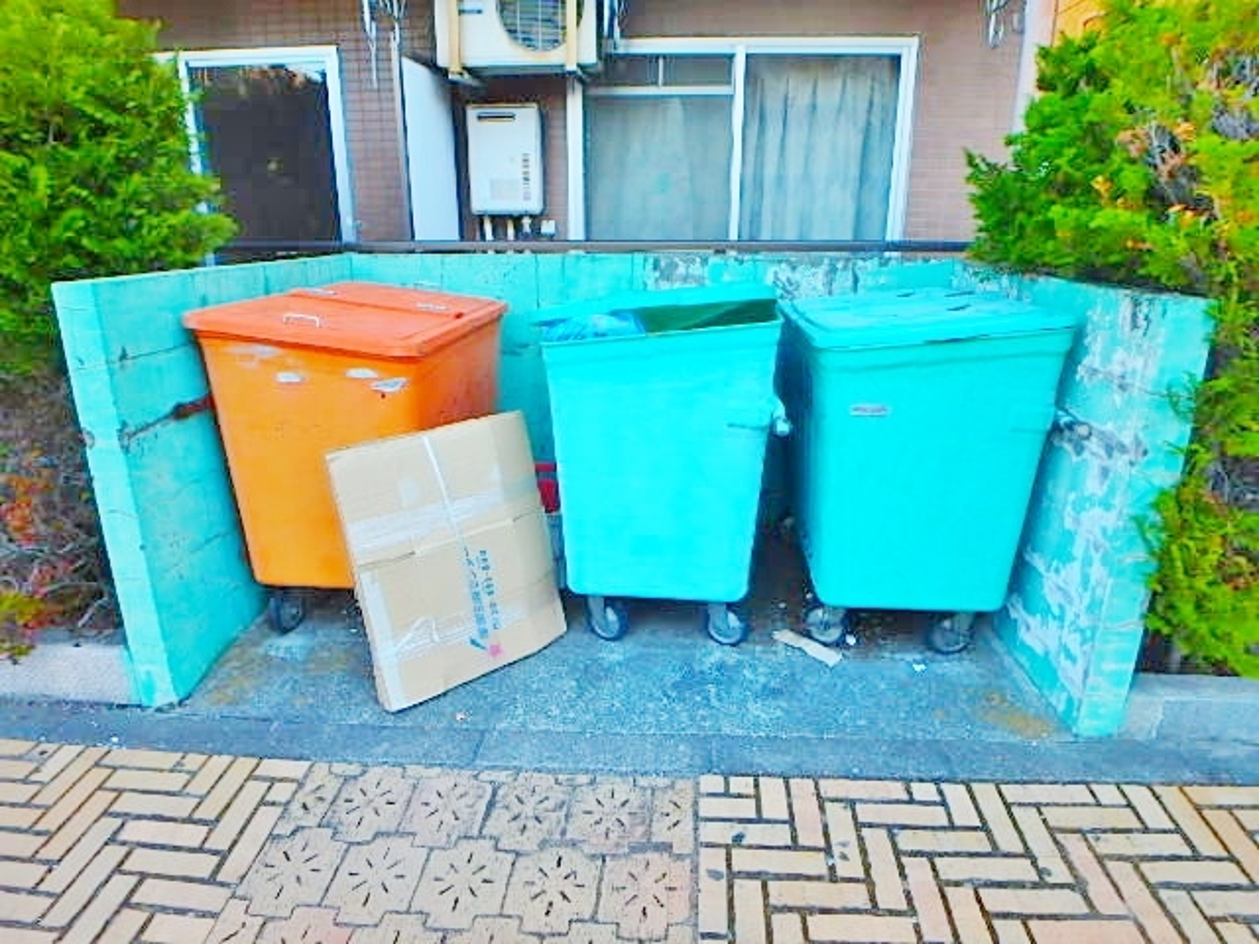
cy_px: 472
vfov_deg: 63.4
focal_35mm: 21
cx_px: 630
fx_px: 764
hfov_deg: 79.0
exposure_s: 1/200
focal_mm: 3.7
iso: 125
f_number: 3.5
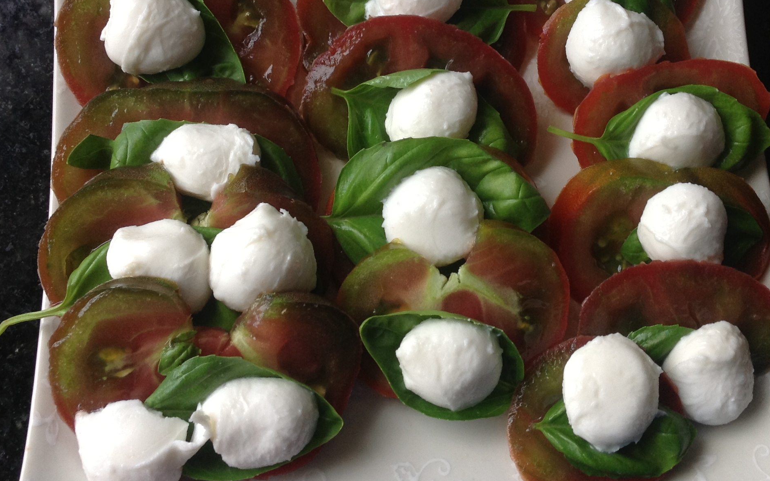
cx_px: 409
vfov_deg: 25.2
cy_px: 152
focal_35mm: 51
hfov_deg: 39.6
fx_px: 1070
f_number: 2.4
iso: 50
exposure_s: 1/17
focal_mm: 4.28
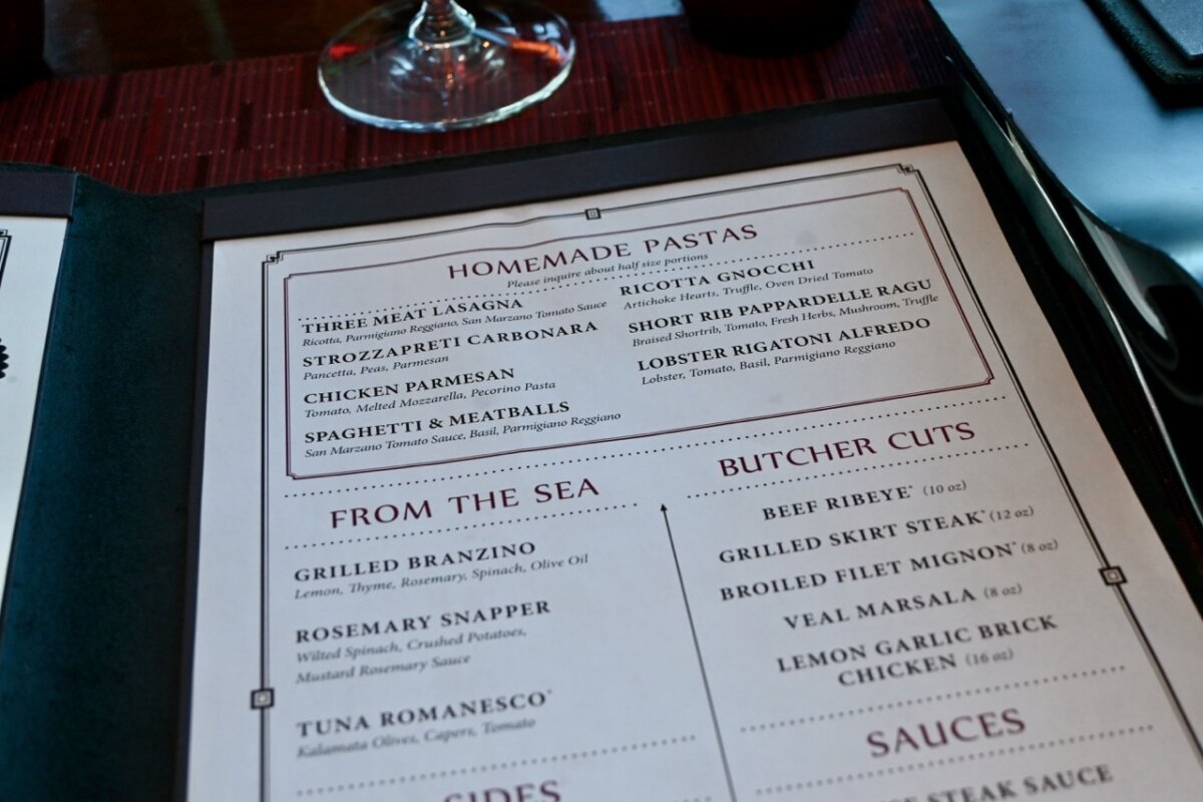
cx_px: 602
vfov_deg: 28.5
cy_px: 401
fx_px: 1579
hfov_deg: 41.7
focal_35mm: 47
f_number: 5
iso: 1000
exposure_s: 1/125
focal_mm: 31.5
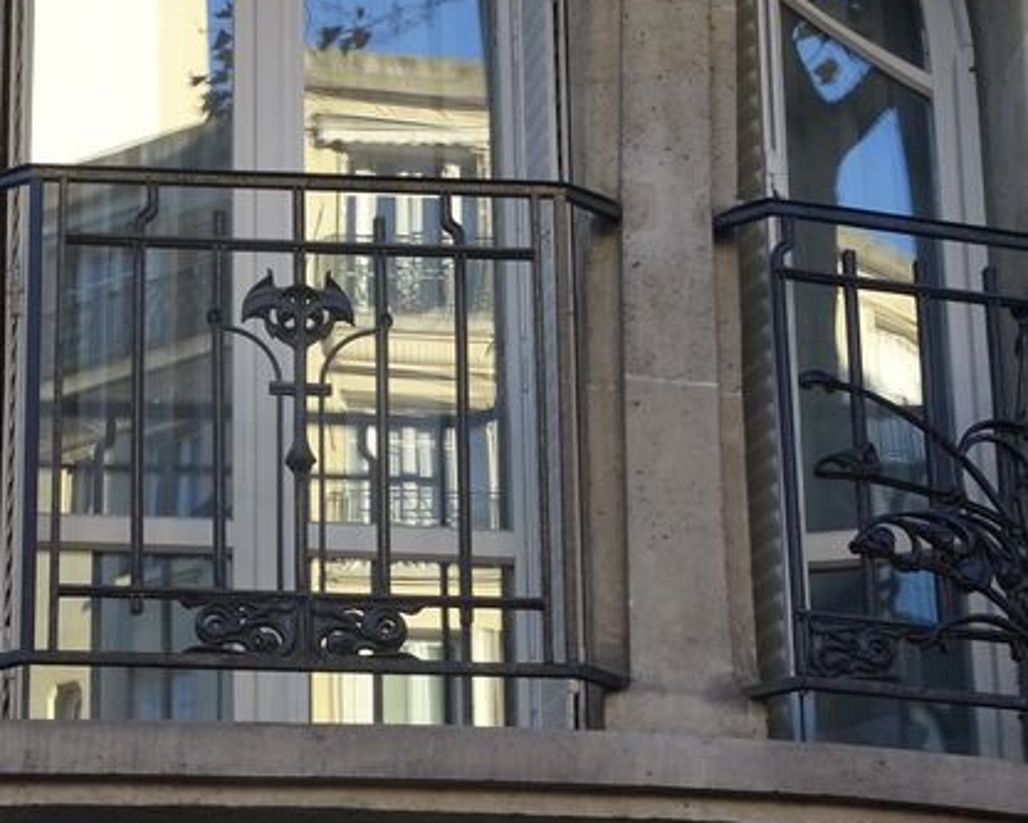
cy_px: 617
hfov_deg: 15.9
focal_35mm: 120
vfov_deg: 12.8
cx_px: 252
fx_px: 3652
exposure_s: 1/60
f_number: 5.6
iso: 100
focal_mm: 12.42
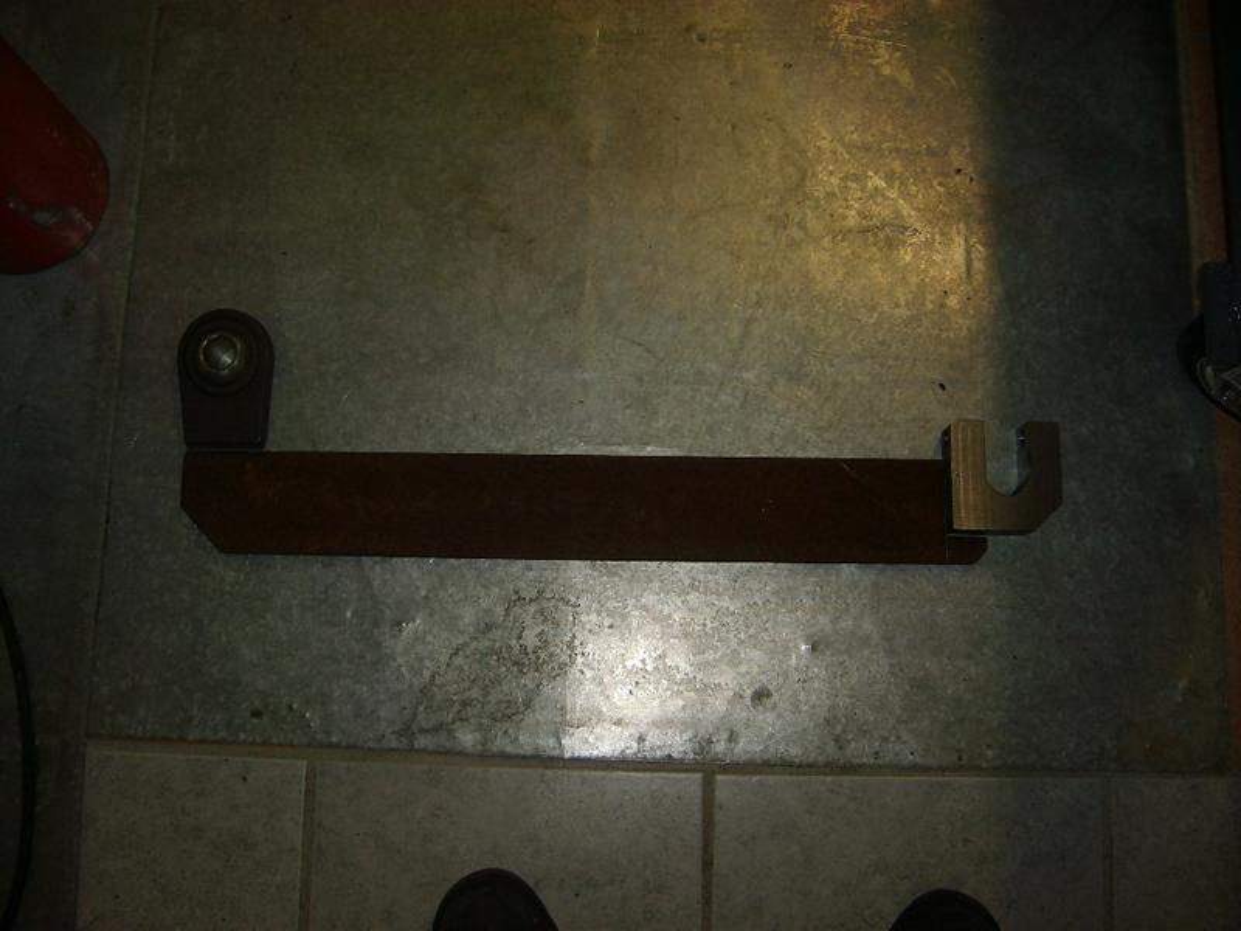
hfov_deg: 52.6
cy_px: 466
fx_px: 1255
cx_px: 620
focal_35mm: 35
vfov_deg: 40.7
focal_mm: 5.8
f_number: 2.8
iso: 100
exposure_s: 1/45
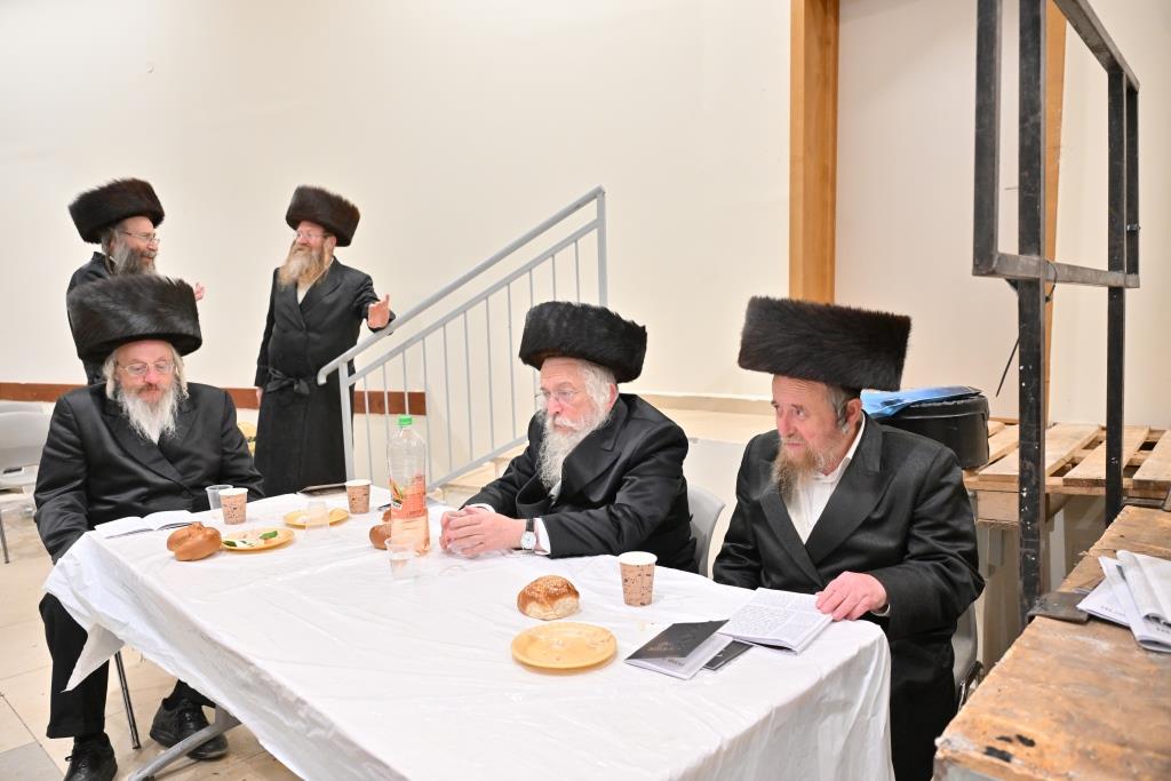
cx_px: 586
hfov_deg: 73.7
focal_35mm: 24
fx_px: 781
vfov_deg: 53.1
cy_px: 390
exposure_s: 1/200
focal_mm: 24
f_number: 4
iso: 1600
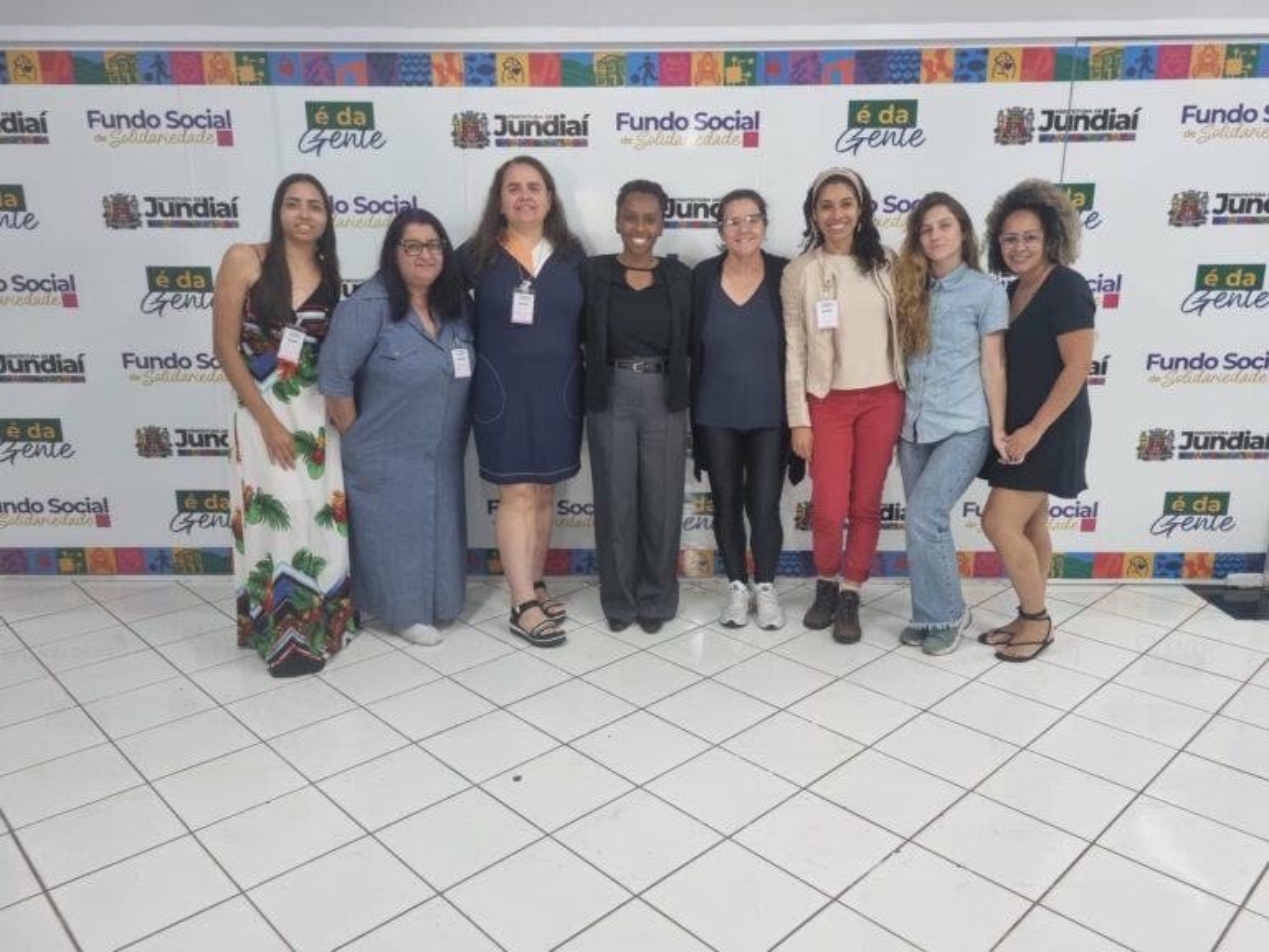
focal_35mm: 26
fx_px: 953
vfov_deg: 53.1
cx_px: 634
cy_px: 476
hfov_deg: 67.3
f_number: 1.8
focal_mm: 5.4
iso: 200
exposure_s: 1/60
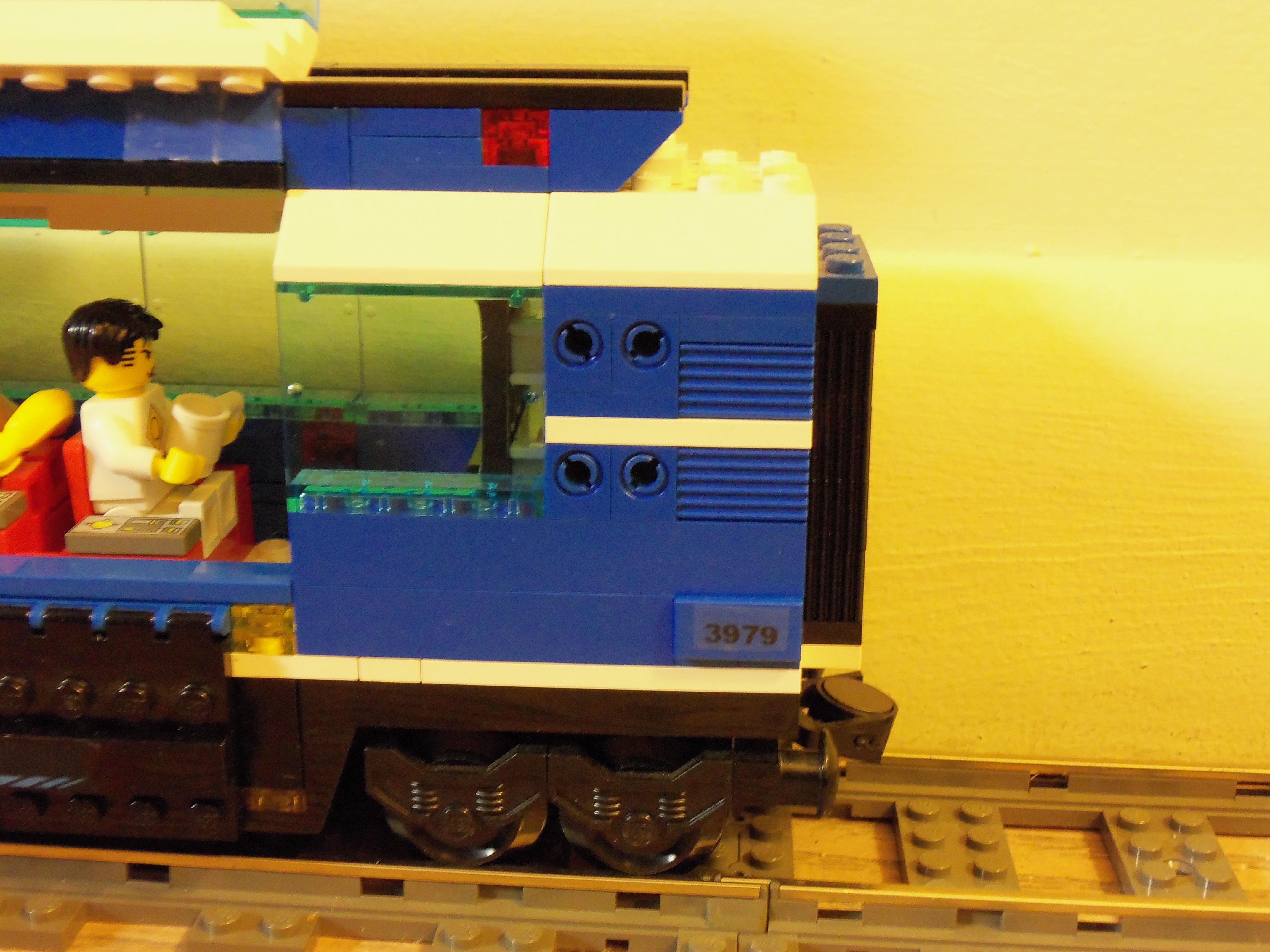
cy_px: 476
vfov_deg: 30.3
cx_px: 635
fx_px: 1761
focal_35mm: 48
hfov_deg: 39.7
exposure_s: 1/2
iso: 400
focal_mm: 8.7
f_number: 3.8
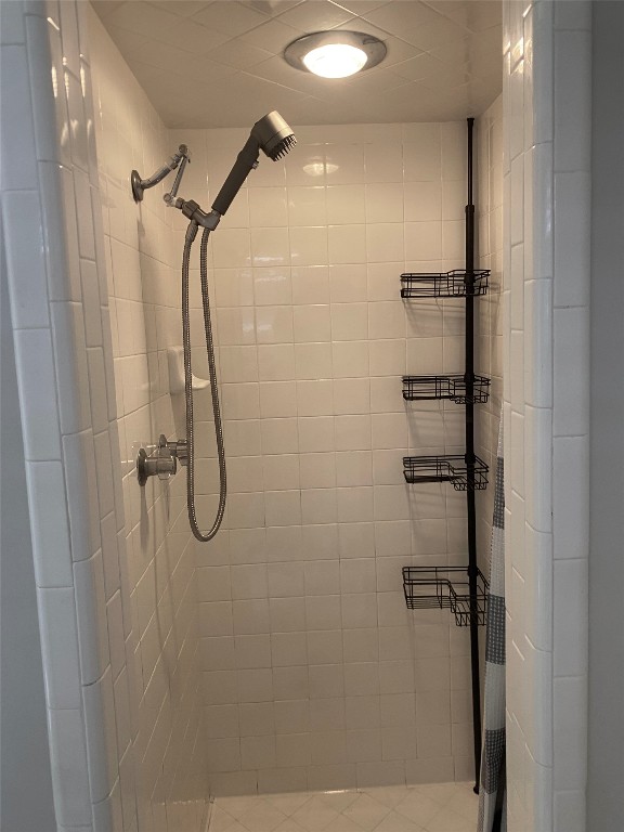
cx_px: 312
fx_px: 625
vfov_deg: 67.3
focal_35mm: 26
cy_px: 416
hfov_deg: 53.1
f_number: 1.8
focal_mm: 4.25
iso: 160
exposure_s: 1/60
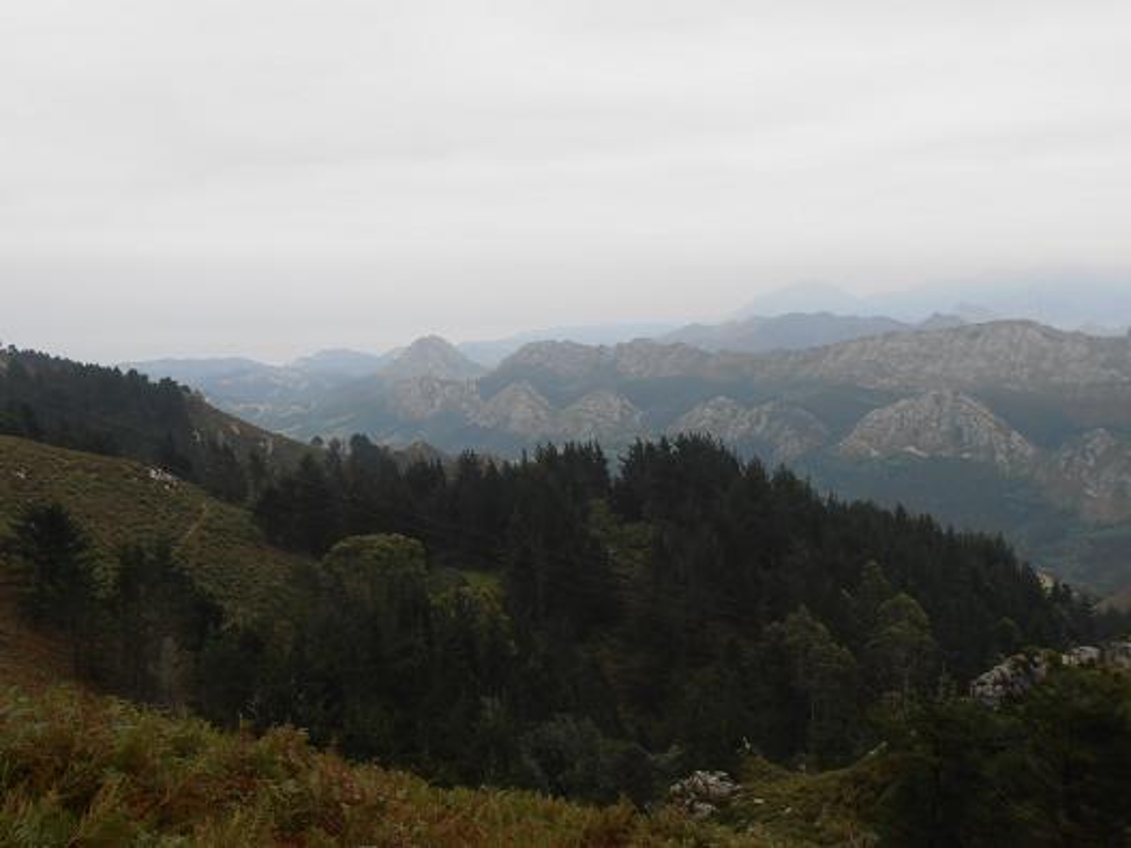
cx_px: 566
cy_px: 424
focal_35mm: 44
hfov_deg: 42.9
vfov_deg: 32.9
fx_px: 1438
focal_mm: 7.87
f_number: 4.2
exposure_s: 1/320
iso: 80
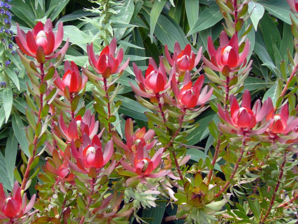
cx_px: 149
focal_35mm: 301
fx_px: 2591
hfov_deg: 6.6
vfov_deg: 4.9
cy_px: 112
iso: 100
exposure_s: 1/125
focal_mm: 50.1
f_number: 4
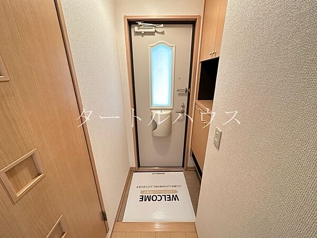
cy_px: 119
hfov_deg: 102.1
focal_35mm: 14
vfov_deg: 85.7
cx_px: 158
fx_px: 128
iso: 800
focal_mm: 2.22
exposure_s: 1/60
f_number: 2.2
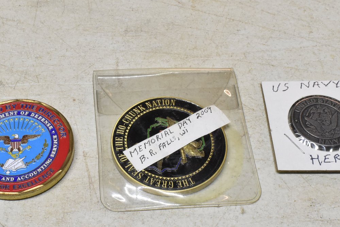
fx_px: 604
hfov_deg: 31.2
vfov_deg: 21.3
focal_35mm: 64
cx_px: 114
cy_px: 139
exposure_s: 1/40
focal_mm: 25
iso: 1600
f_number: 18
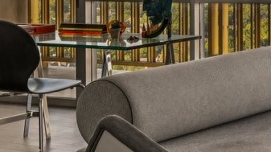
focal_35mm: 121
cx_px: 462
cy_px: -59
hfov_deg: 15.6
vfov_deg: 9.8
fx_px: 869
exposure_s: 1/200
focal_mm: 19
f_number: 8
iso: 400
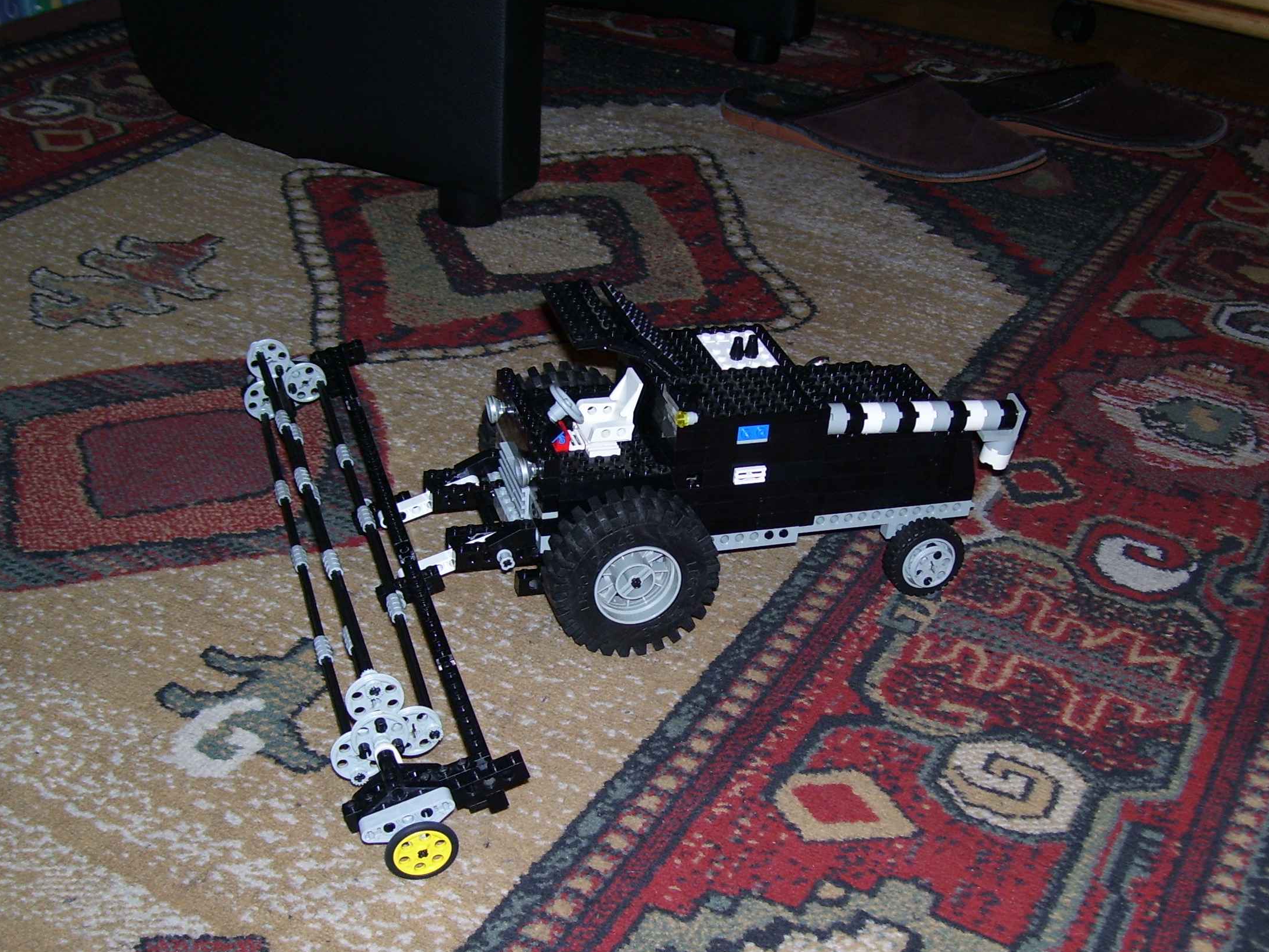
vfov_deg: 32.8
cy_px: 559
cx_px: 677
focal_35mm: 44
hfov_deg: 42.9
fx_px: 1613
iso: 80
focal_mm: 6
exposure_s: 1/60
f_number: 2.7
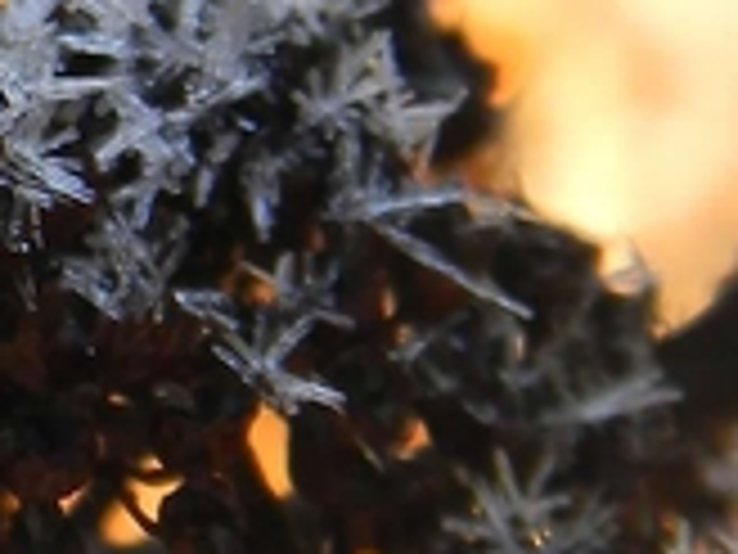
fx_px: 6673
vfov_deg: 4.7
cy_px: 32
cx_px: -252
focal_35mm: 313
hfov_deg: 6.3
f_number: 4.3
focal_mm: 12.2
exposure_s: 1/66.1
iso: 80
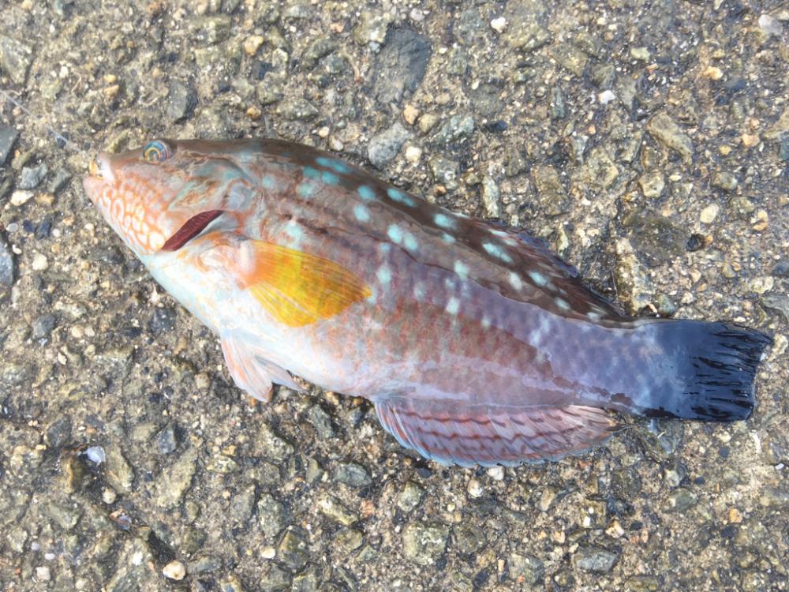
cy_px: 296
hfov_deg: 61.7
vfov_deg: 48.2
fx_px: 661
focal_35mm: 29
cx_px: 394
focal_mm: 4.15
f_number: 2.2
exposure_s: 1/60
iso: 32
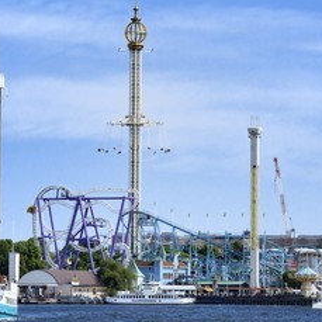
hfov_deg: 8.3
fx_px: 2210
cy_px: 152
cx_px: 160
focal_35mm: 210
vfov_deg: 8.3
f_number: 13
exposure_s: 1/500
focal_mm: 135
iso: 200
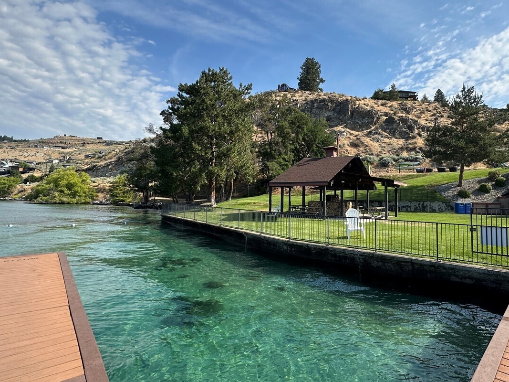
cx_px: 289
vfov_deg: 63.4
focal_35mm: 21
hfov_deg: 78.6
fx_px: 309
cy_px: 178
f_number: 2.2
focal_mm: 2.22
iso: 40
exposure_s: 1/1052
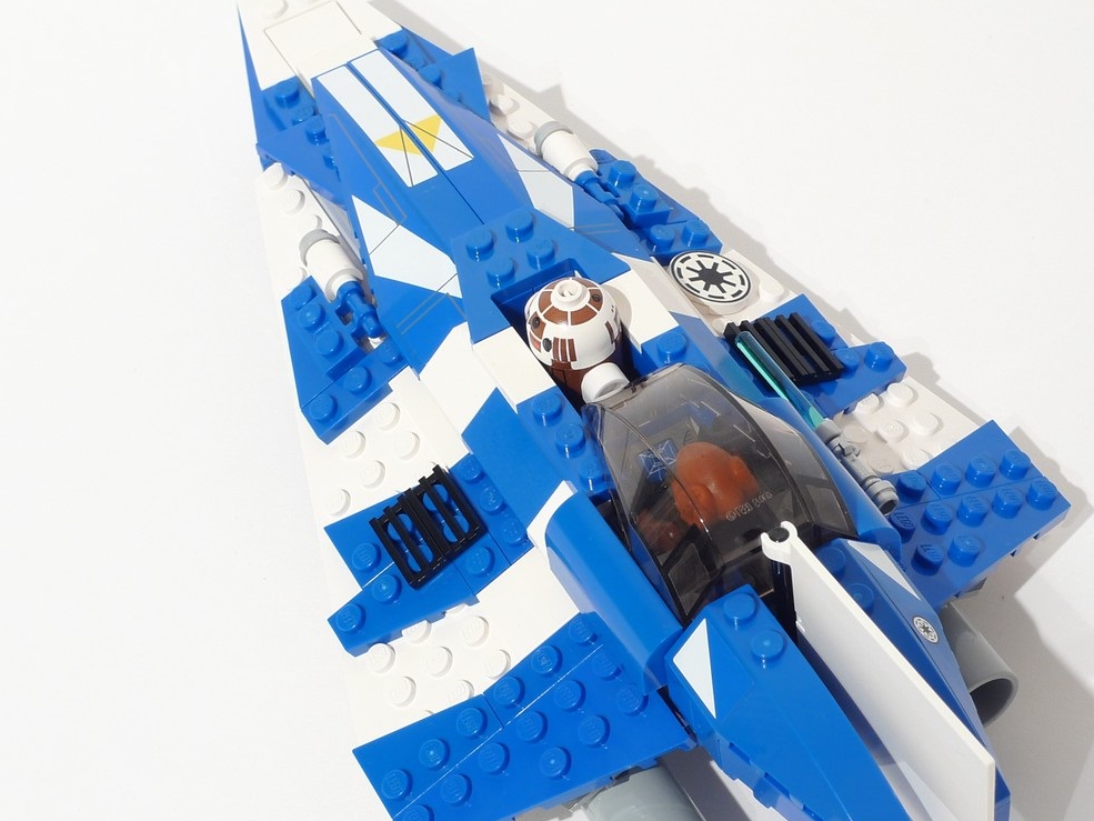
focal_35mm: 77
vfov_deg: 19.1
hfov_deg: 25.3
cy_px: 444
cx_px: 625
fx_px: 2434
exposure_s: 2
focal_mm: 11.1
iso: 80
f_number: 4.5
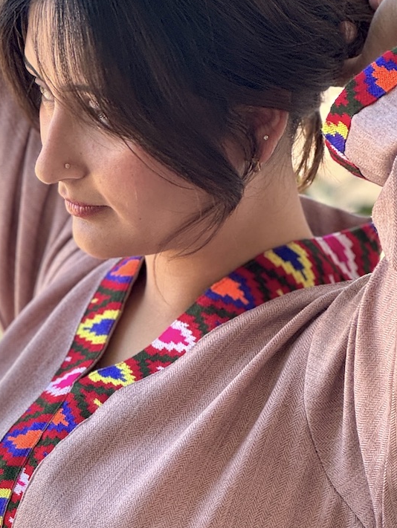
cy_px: 340
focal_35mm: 154
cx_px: 138
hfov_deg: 9.6
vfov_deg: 12.8
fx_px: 2353
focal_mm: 9
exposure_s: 1/99
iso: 64
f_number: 2.8
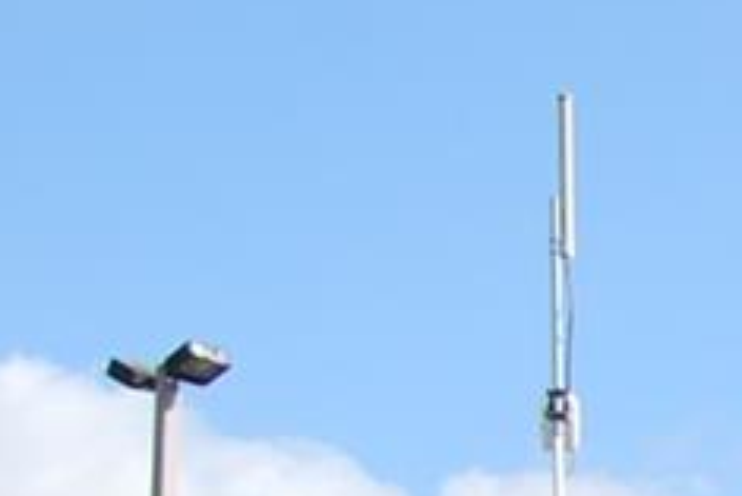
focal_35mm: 225
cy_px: 1423
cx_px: 2419
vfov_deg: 5.7
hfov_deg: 7.7
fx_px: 4640
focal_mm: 22
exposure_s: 1/200
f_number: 7.1
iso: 100
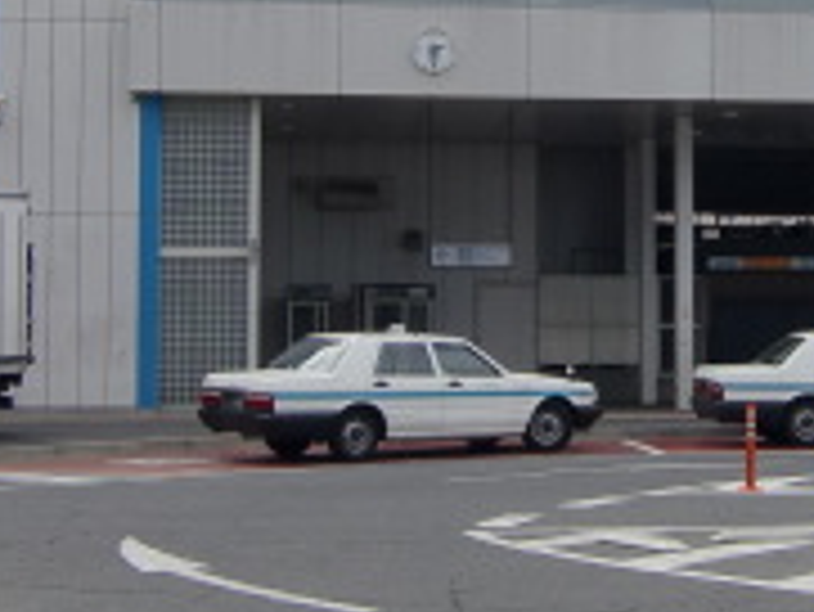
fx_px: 2330
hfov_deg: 19.6
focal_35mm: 99
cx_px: 666
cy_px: 212
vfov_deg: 14.9
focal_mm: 4.9
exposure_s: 1/320
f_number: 7
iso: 64
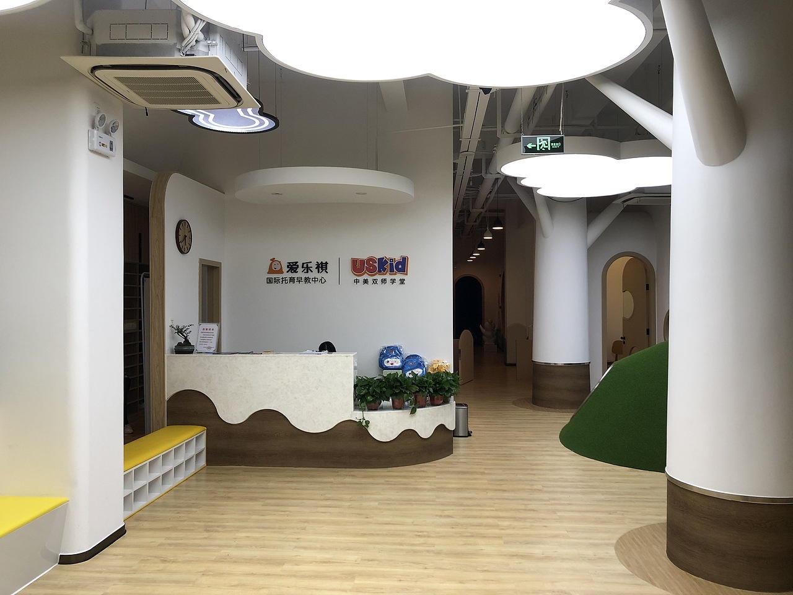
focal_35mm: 28
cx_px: 396
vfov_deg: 49.7
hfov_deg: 63.4
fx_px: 641
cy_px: 298
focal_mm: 3.99
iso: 40
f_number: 1.8
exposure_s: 1/100
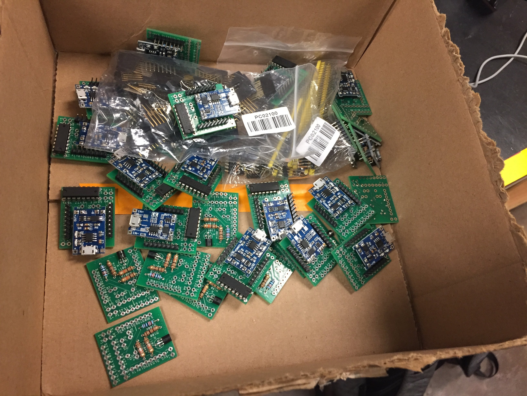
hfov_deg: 61.7
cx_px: 264
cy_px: 198
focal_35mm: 29
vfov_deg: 48.2
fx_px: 442
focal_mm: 4.15
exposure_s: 1/30
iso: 160
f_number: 2.2
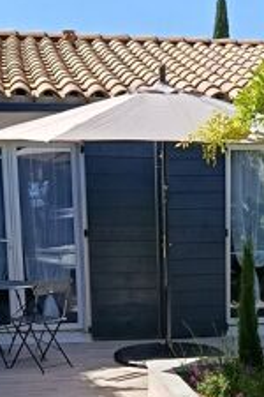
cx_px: 225
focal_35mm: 79
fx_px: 869
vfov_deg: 24.8
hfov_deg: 17.1
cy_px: 366
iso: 50
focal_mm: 5.24
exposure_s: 1/420
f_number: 1.7
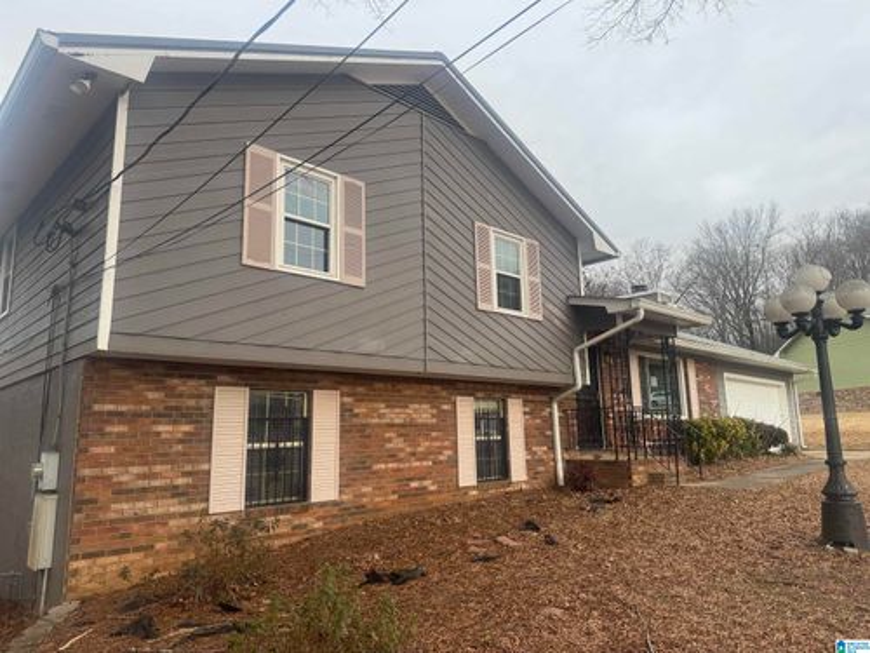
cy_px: 326
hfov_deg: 71.6
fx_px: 603
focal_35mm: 24
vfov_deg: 56.8
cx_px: 435
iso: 80
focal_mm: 6.76
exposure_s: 1/1488
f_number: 1.78
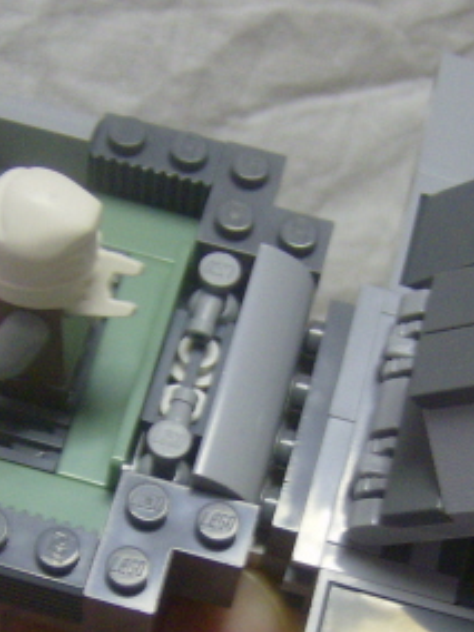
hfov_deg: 18.2
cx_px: 189
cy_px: 437
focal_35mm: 81
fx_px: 1479
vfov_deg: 24.0
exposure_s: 1/24.5
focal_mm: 6
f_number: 2.8
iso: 200
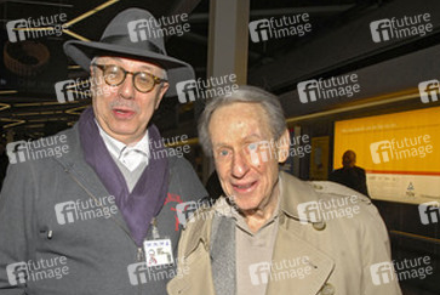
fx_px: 453
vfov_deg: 35.9
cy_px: 180
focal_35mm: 37
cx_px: 173
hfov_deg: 51.4
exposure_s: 1/80
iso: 400
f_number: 10
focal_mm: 20
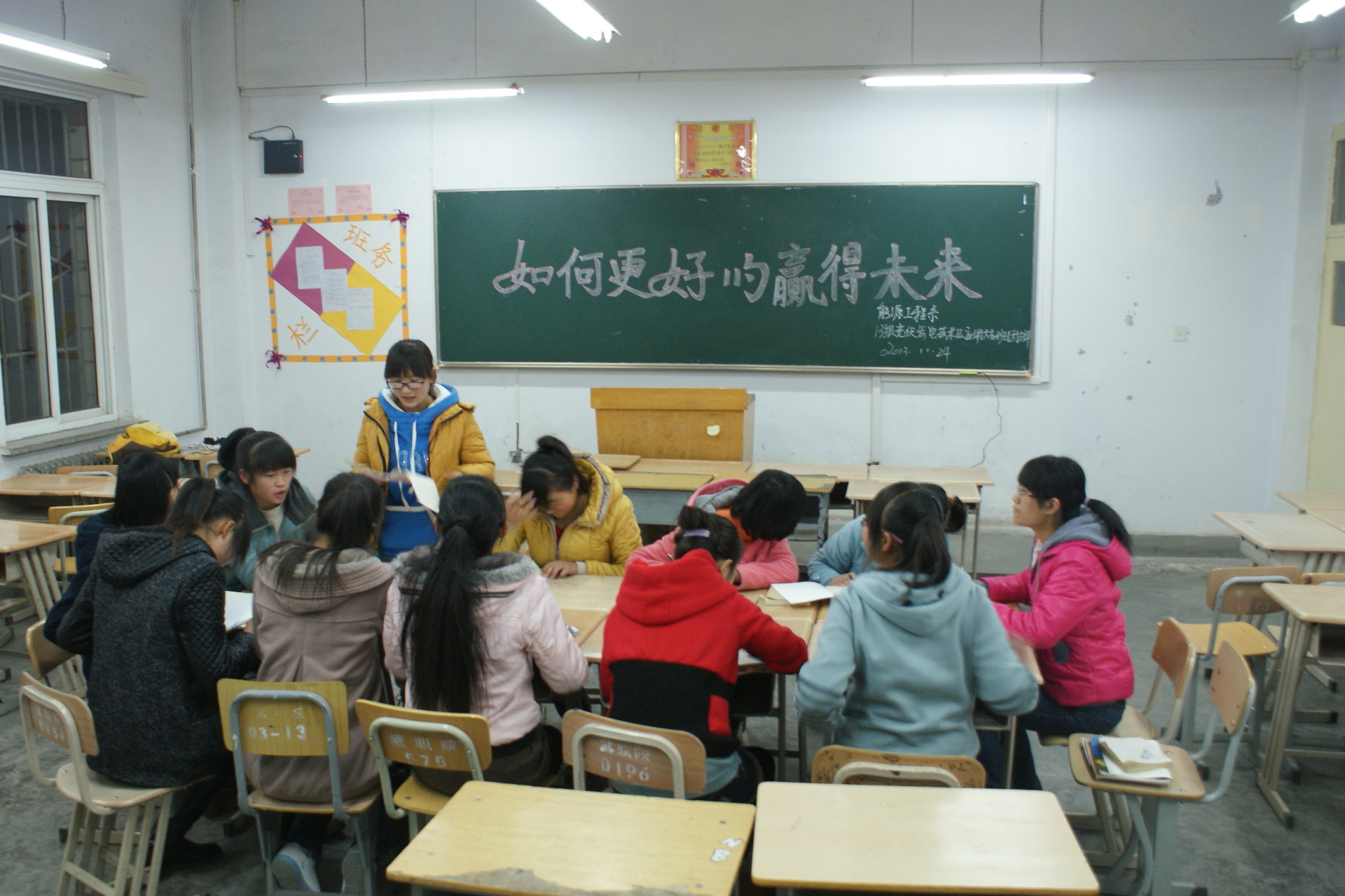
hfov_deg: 61.9
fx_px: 1121
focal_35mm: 30
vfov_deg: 43.6
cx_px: 672
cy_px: 448
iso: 400
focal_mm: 20
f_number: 4
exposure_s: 1/15
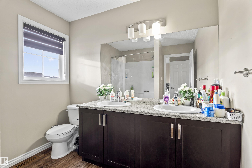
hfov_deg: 96.7
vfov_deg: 73.7
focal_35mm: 16
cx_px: 126
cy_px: 84
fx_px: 112
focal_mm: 16
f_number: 8
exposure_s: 1/1.67
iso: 250
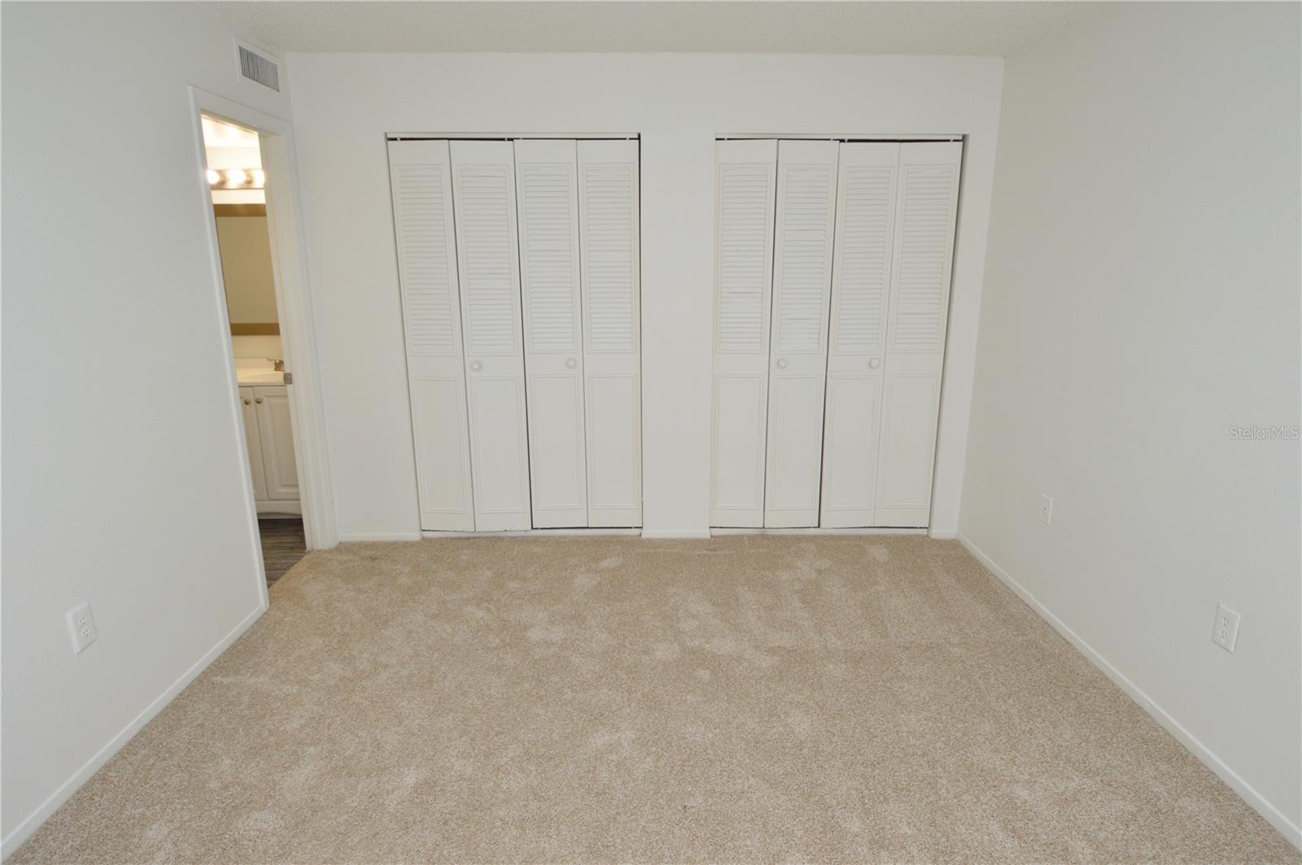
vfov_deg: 67.3
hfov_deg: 90.1
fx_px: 650
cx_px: 651
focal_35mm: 18
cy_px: 432
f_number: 5.6
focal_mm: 12
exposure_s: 1/125
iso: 400
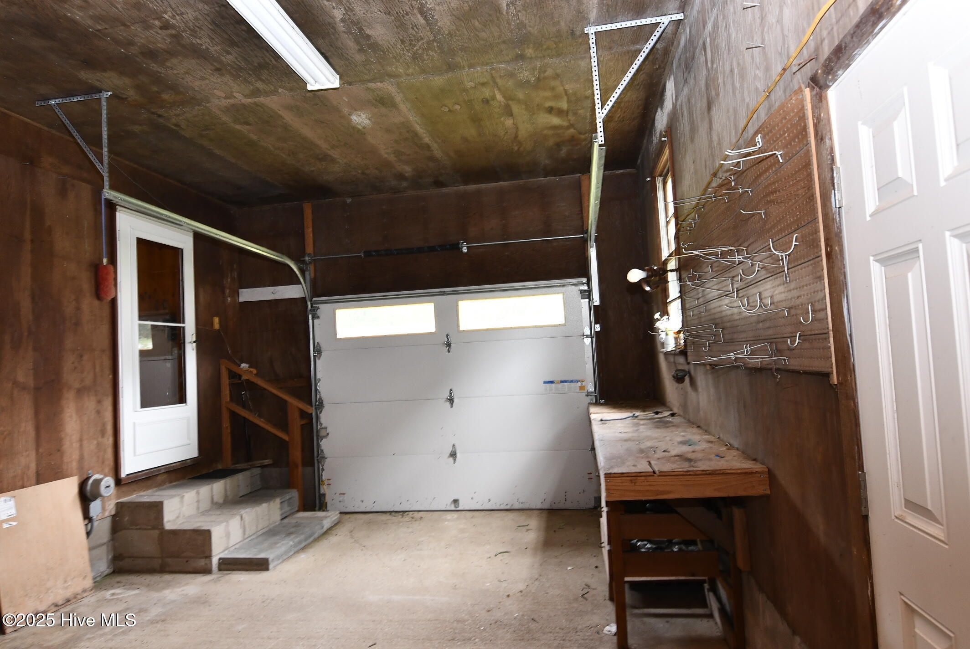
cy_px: 324
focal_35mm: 22
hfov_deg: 78.5
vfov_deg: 57.3
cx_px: 485
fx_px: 593
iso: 640
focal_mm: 11
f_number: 4
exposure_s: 1/60
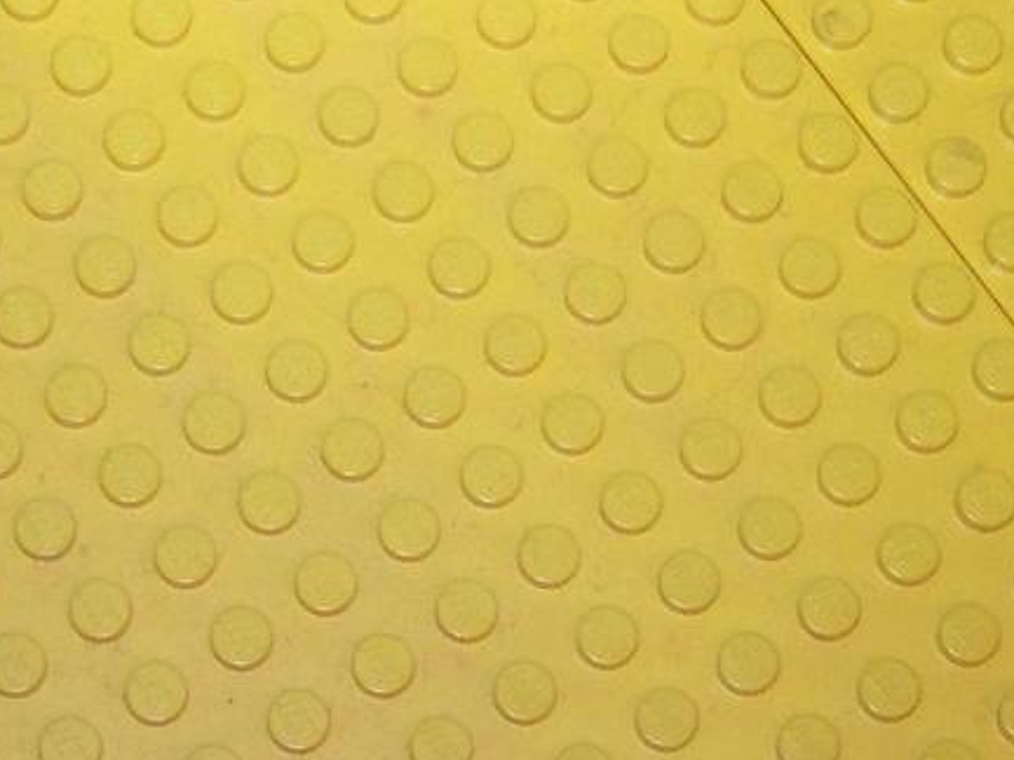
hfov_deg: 14.6
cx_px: 345
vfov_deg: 10.8
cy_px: -174
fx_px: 3955
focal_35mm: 135
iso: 200
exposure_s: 1/30
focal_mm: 6.3
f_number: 2.8
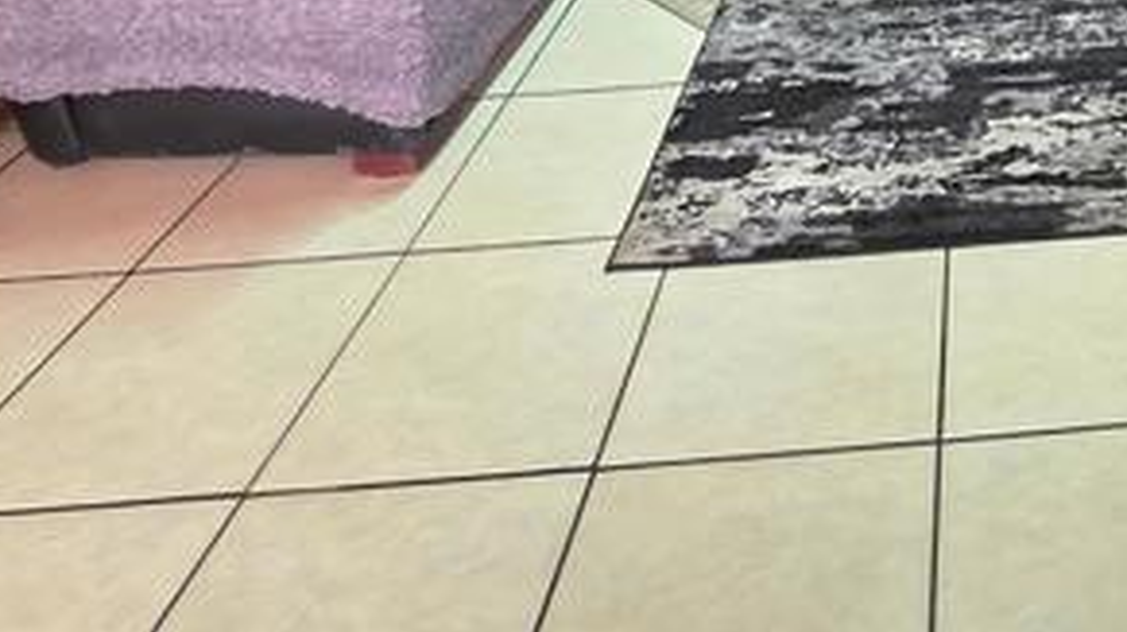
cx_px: 1019
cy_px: -496
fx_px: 1164
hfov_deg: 46.5
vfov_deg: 21.0
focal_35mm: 39
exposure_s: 1/50.3
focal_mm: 2.2
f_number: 1.9
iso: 320
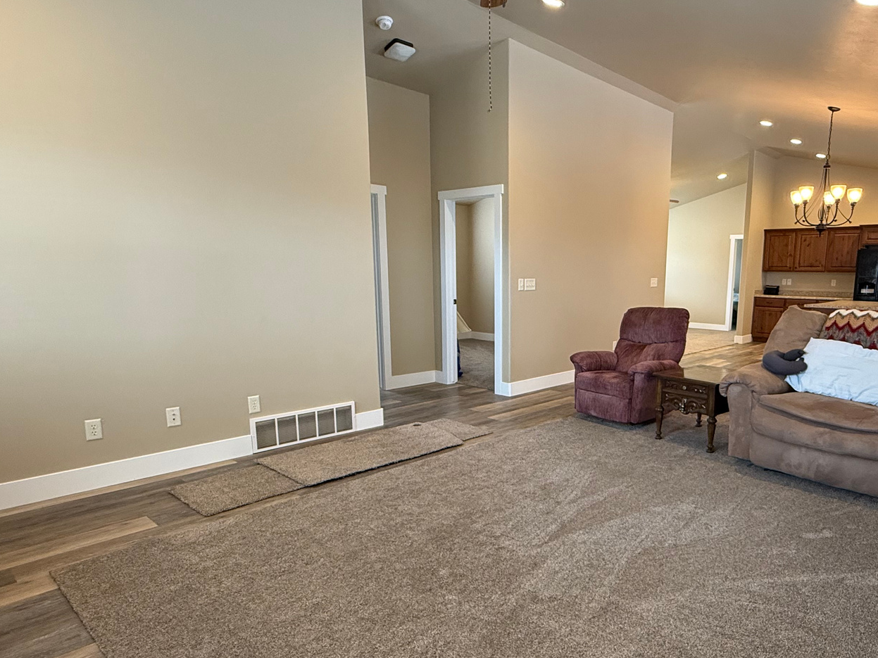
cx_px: 562
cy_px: 378
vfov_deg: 58.6
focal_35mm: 23
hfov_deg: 72.4
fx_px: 583
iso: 250
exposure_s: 1/60
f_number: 2.2
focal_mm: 2.22
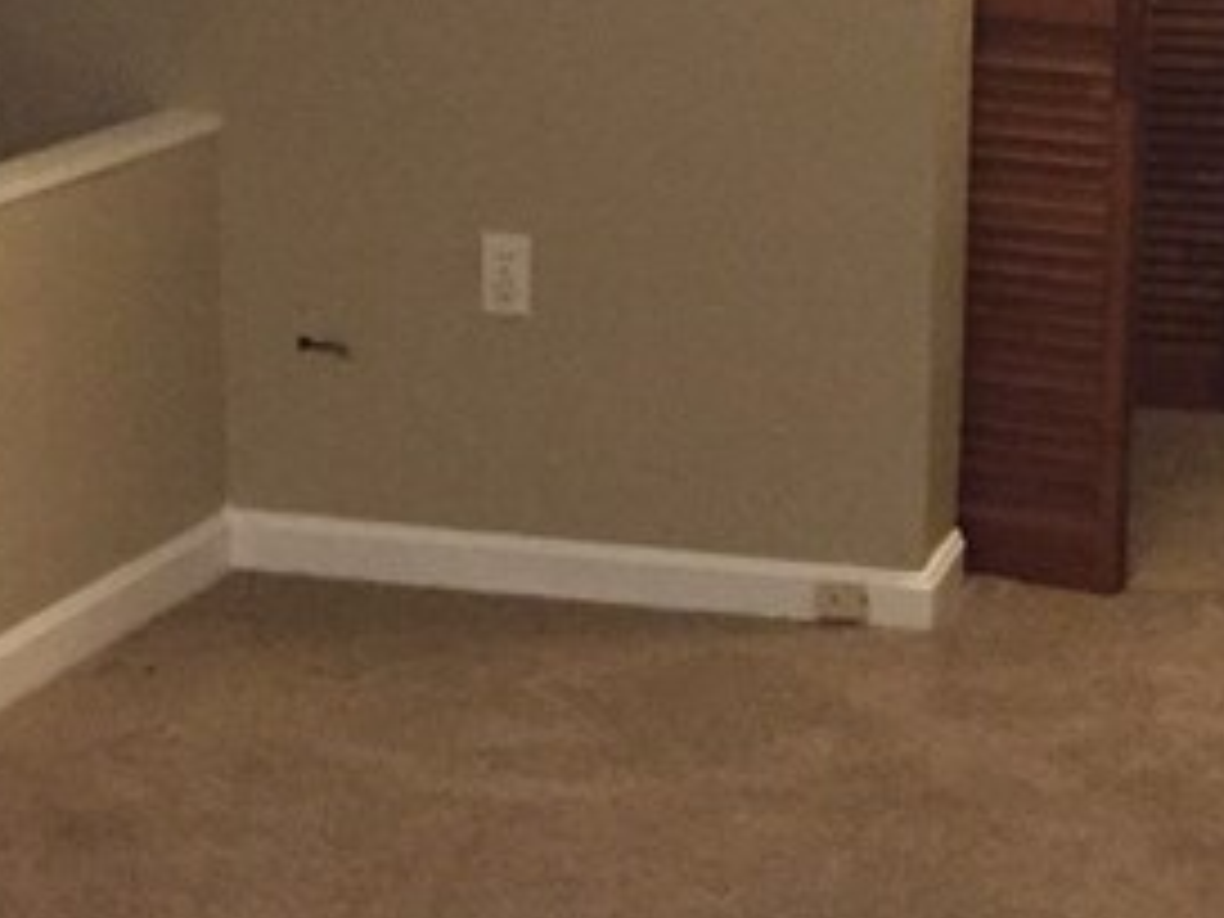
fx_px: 3854
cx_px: 688
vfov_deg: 13.6
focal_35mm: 109
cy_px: 378
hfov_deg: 18.0
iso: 400
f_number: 2.2
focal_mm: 4.15
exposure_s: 1/15
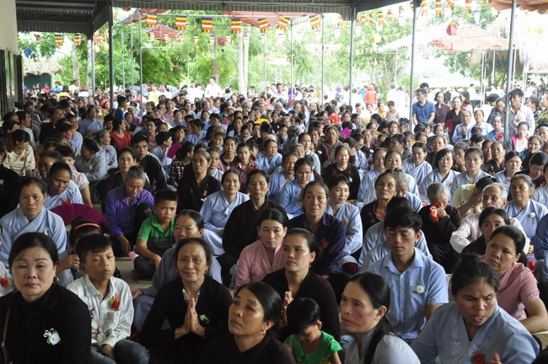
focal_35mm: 60
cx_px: 274
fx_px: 912
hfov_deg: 33.4
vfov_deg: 22.6
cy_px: 182
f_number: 8
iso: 800
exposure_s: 1/80
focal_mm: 40
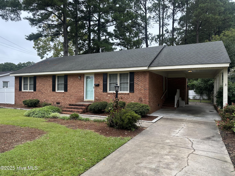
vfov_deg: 56.8
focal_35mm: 24
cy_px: 88
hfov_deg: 71.6
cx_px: 118
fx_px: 163
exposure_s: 1/341
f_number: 1.78
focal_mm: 6.86
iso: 80
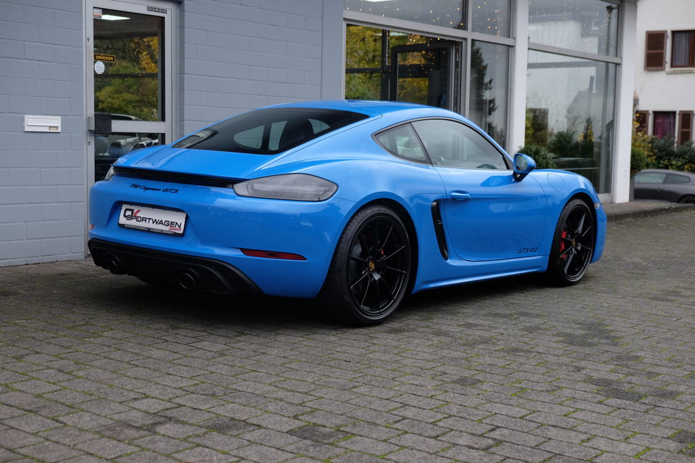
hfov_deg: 40.4
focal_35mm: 49
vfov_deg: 27.5
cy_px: 232
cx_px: 348
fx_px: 946
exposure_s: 1/160
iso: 200
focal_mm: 32.9
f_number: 3.6
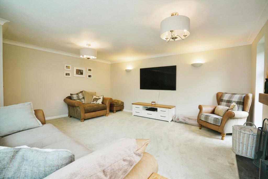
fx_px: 119
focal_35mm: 16
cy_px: 90
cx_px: 134
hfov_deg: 96.7
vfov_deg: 73.8
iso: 2000
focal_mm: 16
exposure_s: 1/80
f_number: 8
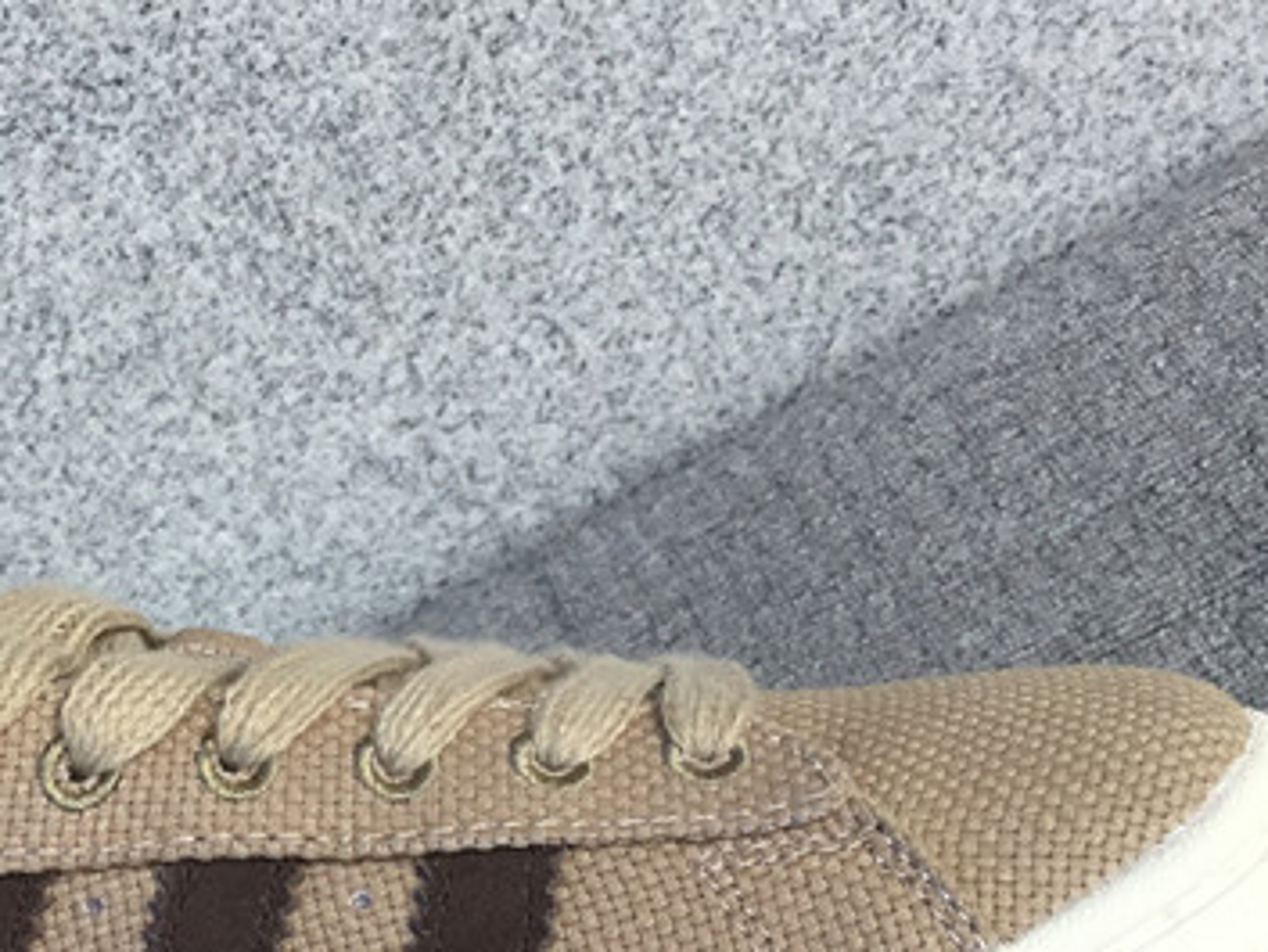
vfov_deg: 18.3
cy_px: 925
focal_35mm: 79
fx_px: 2895
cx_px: 140
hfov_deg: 24.1
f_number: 2.4
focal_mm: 3.3
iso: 25
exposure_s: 1/452
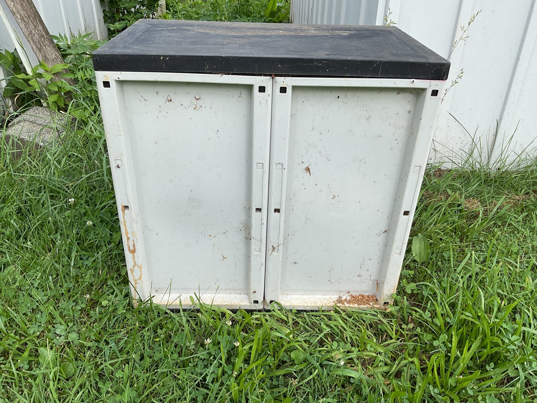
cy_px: 202
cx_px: 268
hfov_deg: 61.7
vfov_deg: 48.2
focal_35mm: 29
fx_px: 450
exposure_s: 1/545
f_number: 1.8
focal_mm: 3
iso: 16
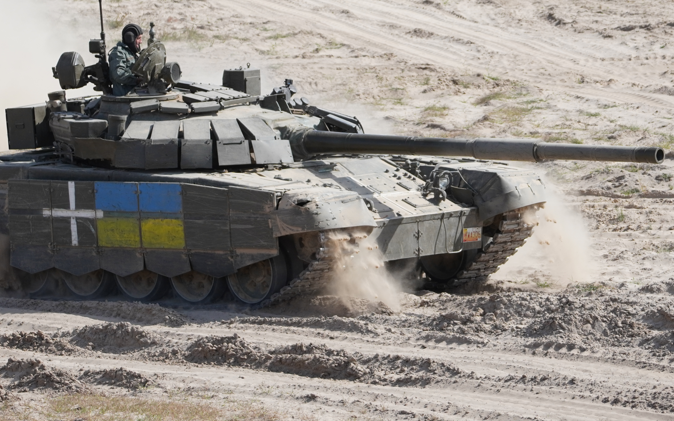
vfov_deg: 4.0
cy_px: 114
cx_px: 303
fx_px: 5970
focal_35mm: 325
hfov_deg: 6.5
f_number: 7.1
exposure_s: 1/1000
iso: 400
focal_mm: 144
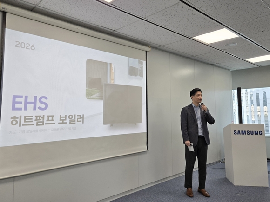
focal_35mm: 23
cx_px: 135
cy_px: 101
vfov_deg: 58.9
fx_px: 179
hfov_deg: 73.9
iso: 64
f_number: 1.8
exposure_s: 1/182
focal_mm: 5.4
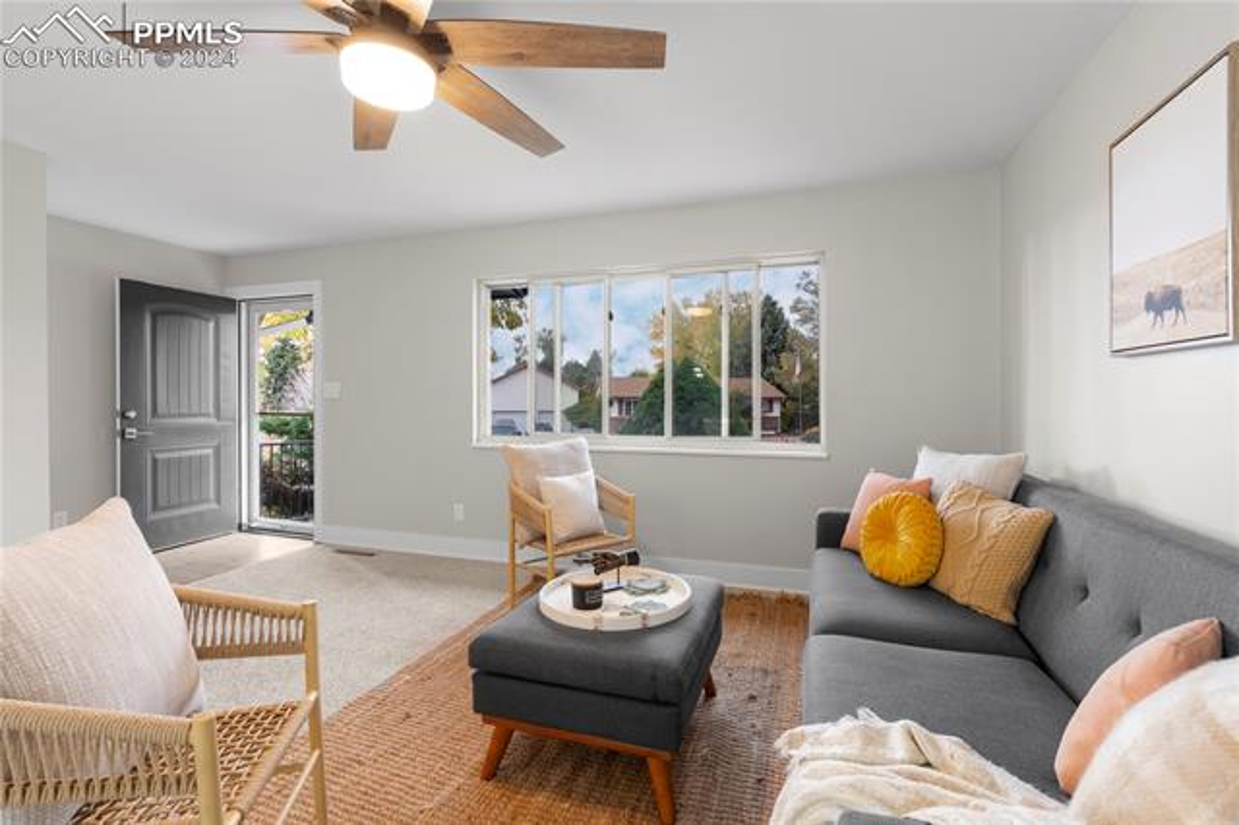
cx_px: 620
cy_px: 412
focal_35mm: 16
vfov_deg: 73.7
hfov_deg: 96.8
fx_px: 550
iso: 100
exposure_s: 6
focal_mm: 16
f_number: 8
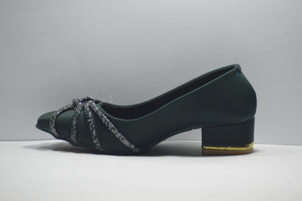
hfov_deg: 6.2
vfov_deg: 4.2
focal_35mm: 330
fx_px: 2766
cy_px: 100
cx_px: 151
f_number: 4.8
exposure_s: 1/500
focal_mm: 220
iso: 2200
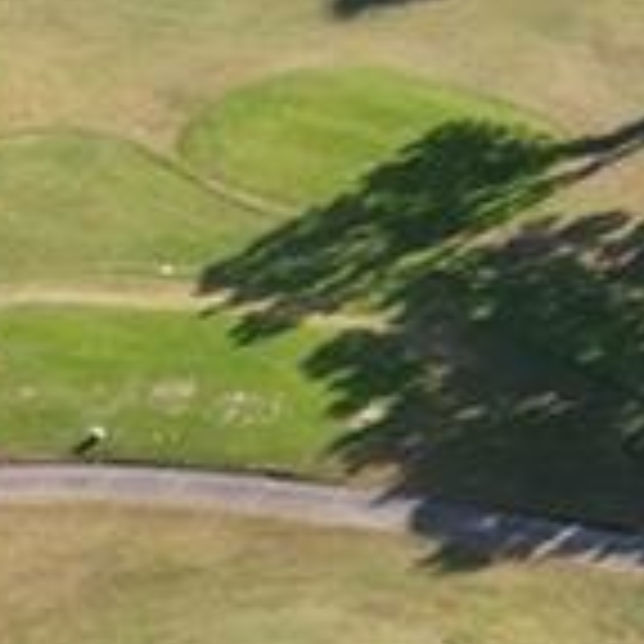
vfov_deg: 8.3
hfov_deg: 7.8
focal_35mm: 209
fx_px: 4399
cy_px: -54
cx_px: 1522
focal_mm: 8.38
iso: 130
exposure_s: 1/1000
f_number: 2.8
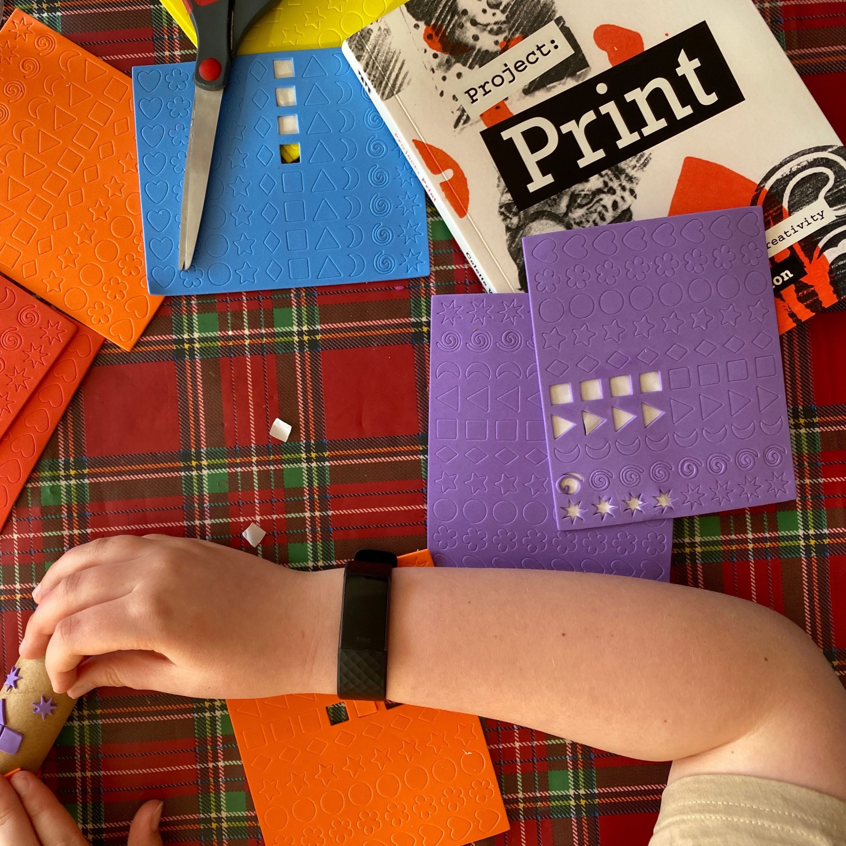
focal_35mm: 31
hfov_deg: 51.9
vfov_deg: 52.5
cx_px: 310
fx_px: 857
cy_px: 419
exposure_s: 1/121
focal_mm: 4.25
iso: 100
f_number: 1.8
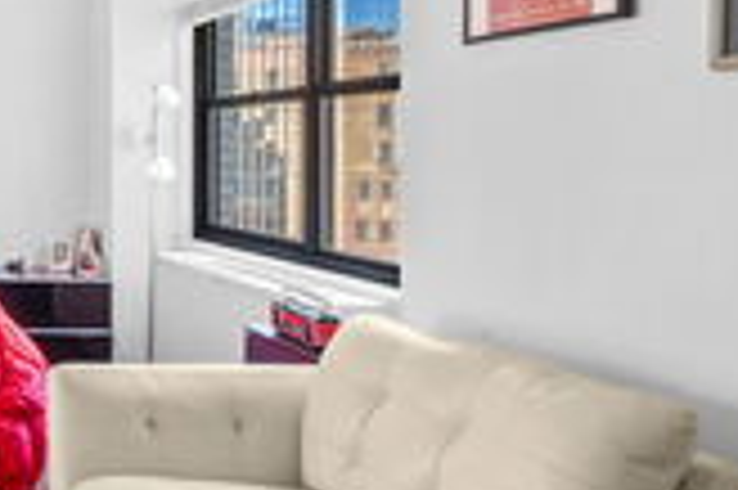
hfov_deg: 34.7
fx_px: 840
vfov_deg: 32.2
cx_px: -202
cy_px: 155
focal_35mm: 41
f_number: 13
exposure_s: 2
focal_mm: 14
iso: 400
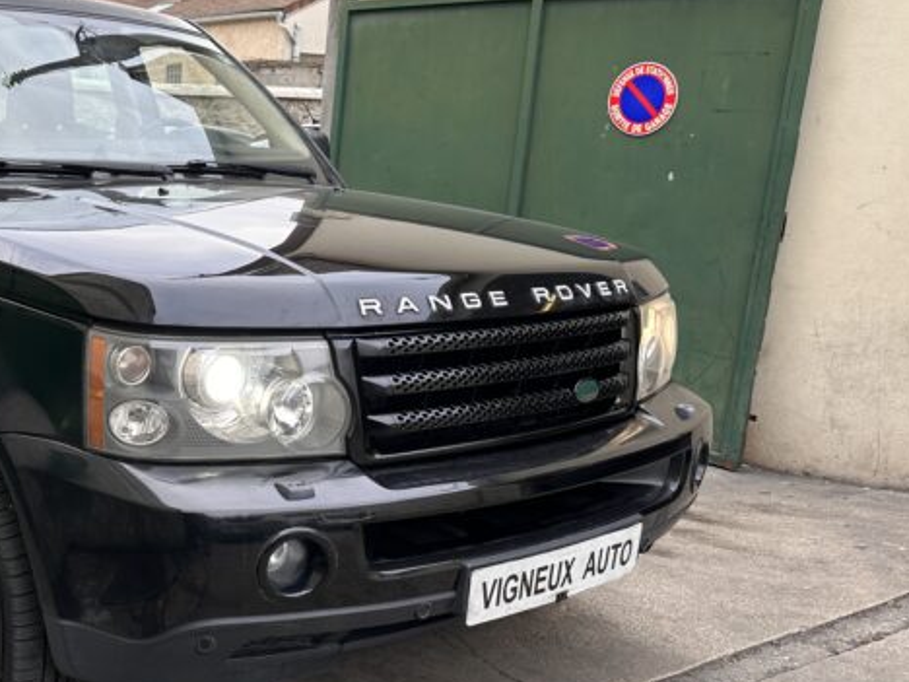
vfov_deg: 35.1
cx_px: 142
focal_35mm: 41
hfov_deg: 43.0
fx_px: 1077
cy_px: 391
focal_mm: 6.86
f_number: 1.78
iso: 64
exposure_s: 1/143
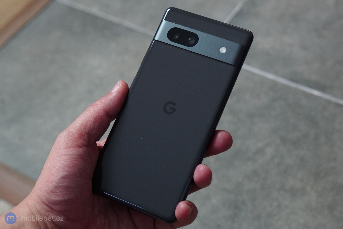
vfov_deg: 23.8
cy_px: 114
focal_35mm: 57
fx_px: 543
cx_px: 172
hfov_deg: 35.1
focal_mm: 38
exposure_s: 1/160
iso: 1600
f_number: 4.5
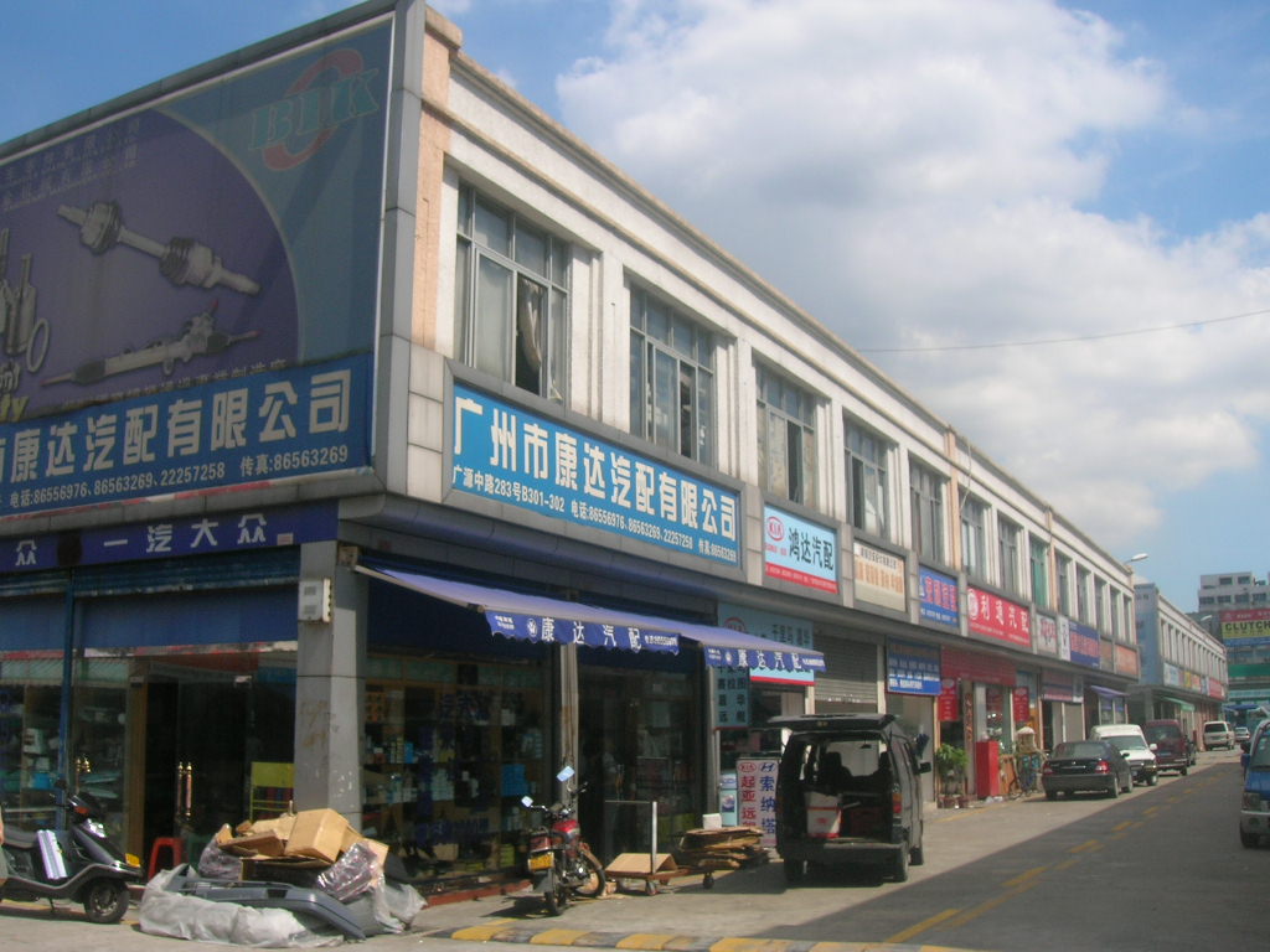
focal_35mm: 34
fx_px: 1247
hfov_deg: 54.0
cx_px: 635
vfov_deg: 41.8
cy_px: 476
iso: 50
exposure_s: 1/364
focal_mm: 5.7
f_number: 4.9
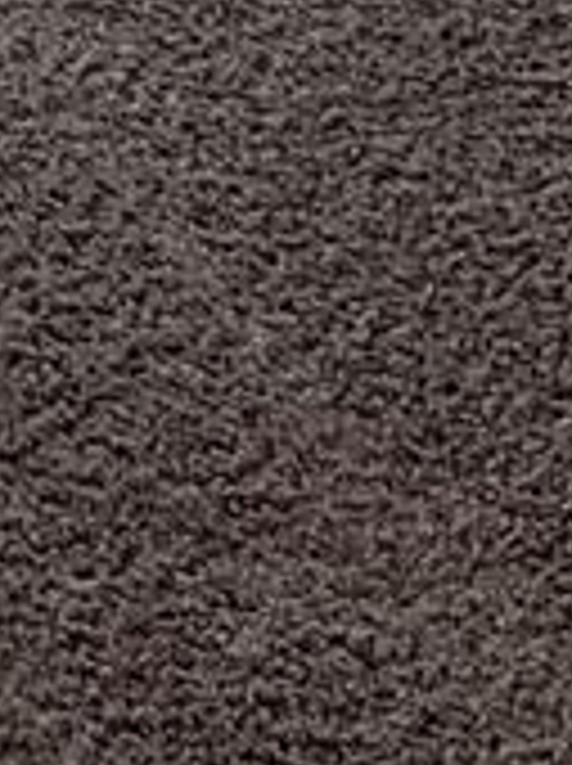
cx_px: -1333
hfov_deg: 7.0
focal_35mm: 184
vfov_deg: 9.0
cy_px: -1422
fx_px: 4064
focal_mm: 5.7
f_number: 1.5
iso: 50
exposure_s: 1/419
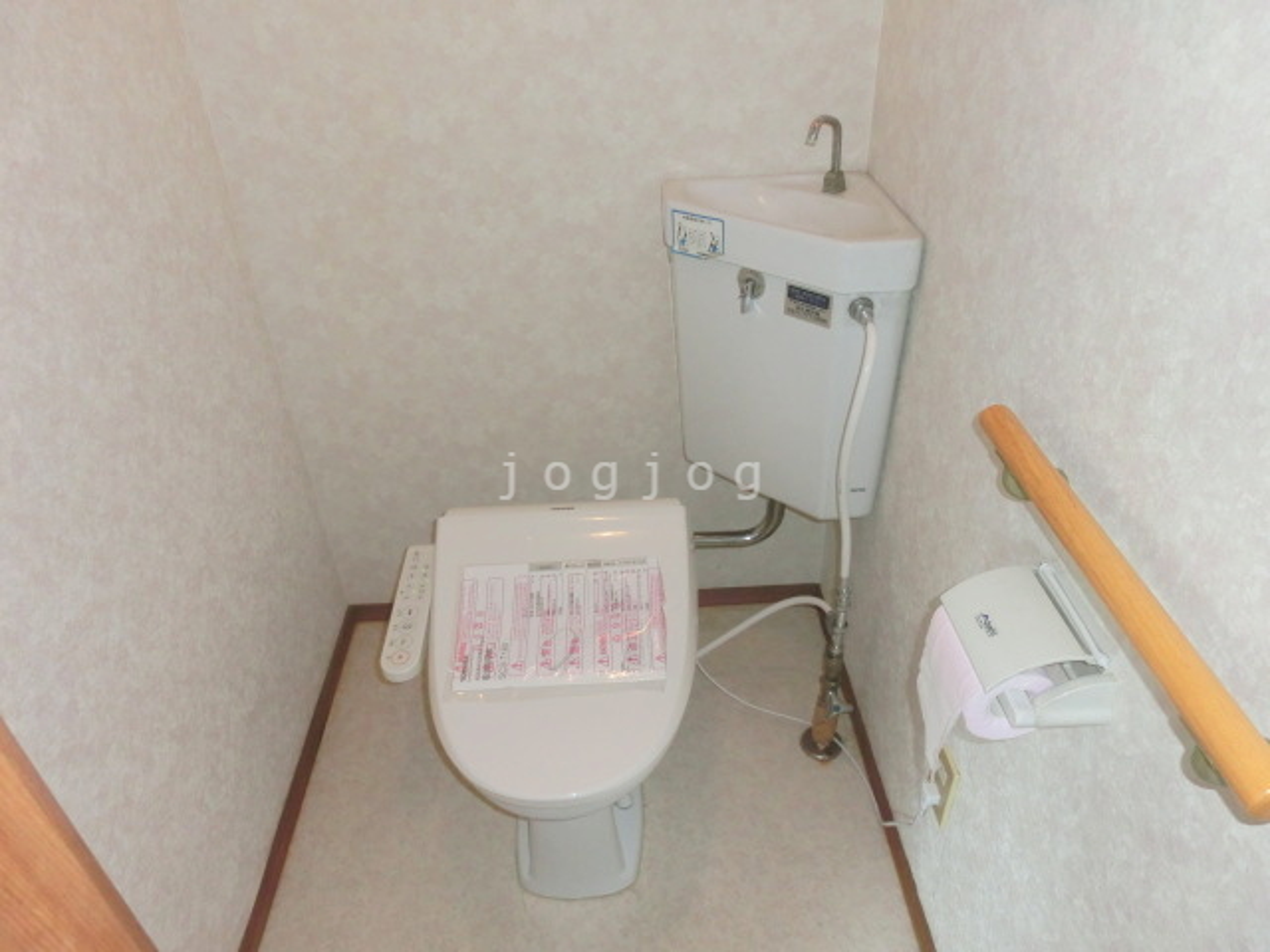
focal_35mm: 24
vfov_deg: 56.8
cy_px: 476
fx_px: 881
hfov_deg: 71.6
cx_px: 635
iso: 400
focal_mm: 4.24
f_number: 3
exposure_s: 1/60
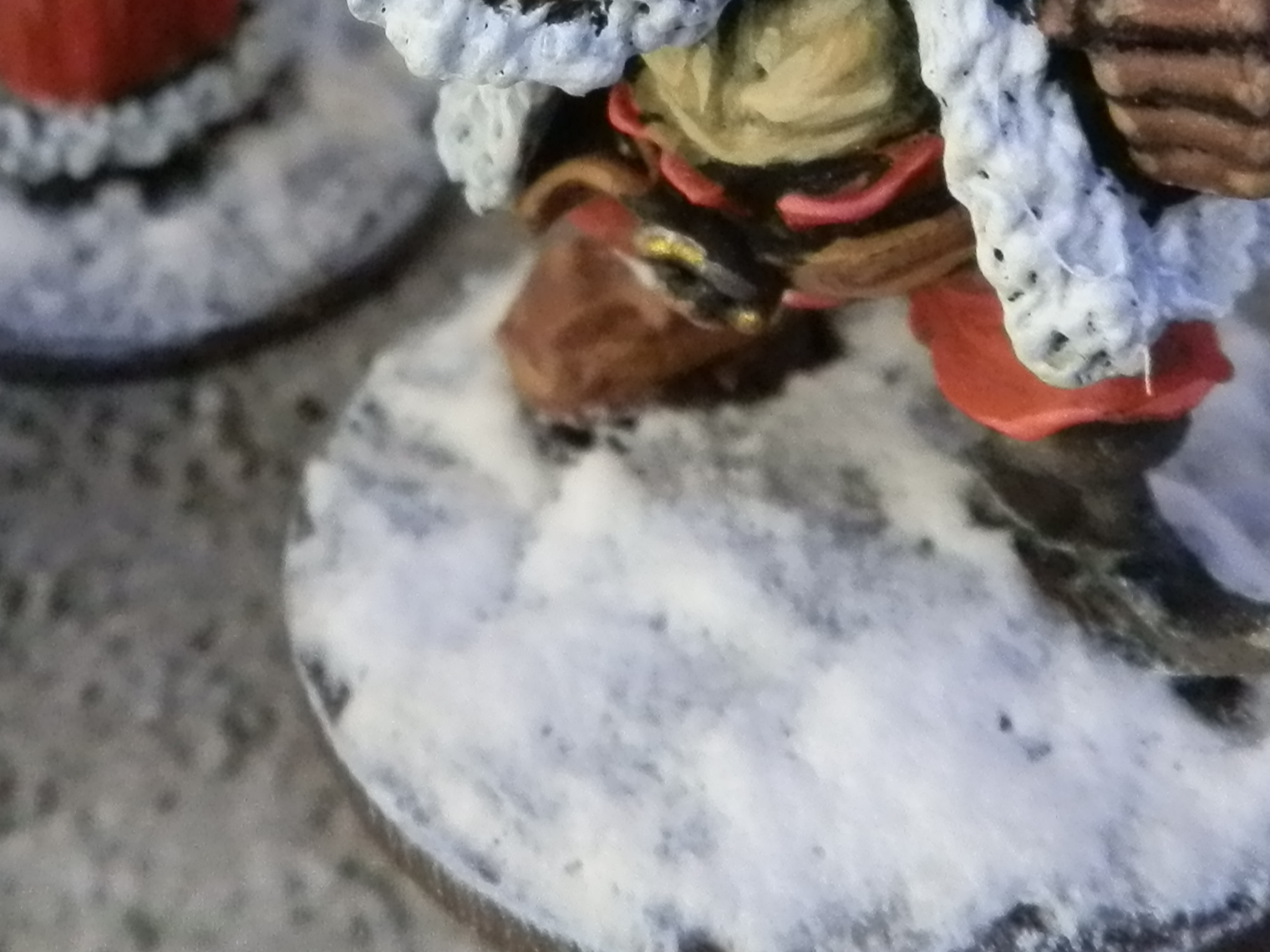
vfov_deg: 17.7
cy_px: -197
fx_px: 2898
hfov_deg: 24.5
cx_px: 323
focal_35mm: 79
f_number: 3.1
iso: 400
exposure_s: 1/160
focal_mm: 5
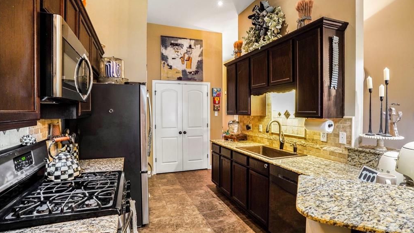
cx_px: 207
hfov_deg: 92.7
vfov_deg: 60.9
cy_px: 105
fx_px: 198
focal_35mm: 18
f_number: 11
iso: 800
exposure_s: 1/2
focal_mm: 17
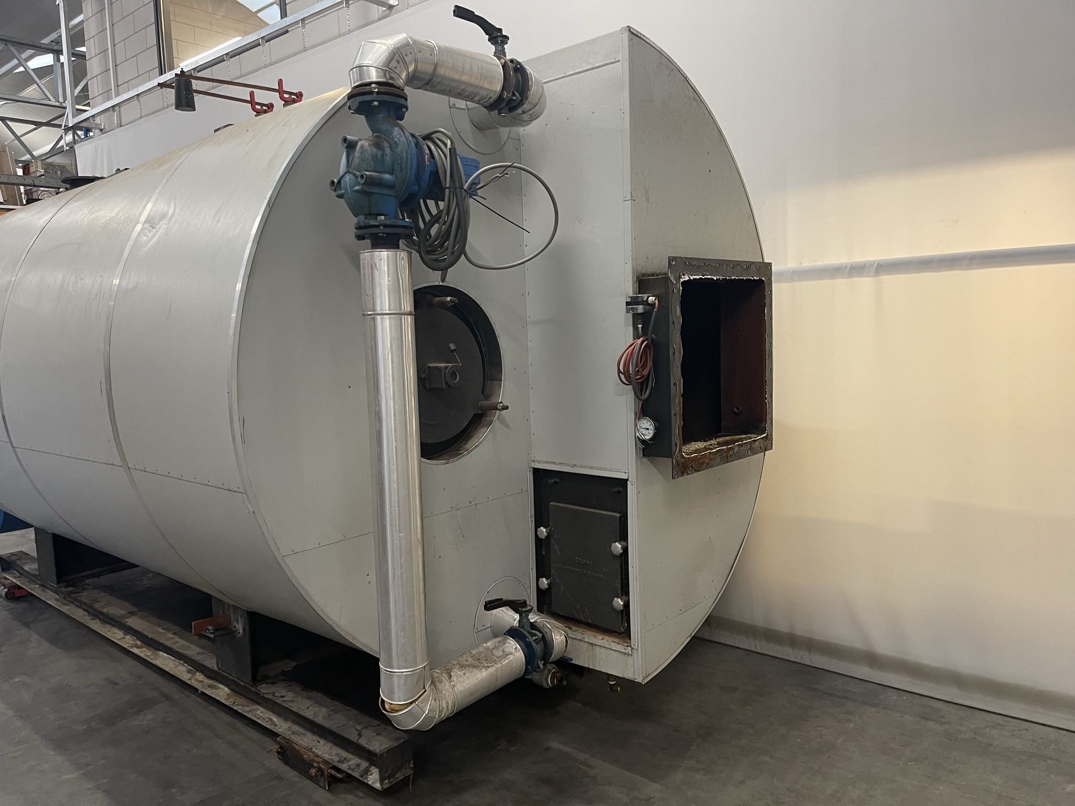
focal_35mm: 26
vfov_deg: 53.1
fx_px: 807
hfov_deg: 67.3
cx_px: 538
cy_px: 403
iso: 250
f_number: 1.6
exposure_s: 1/50
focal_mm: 5.1
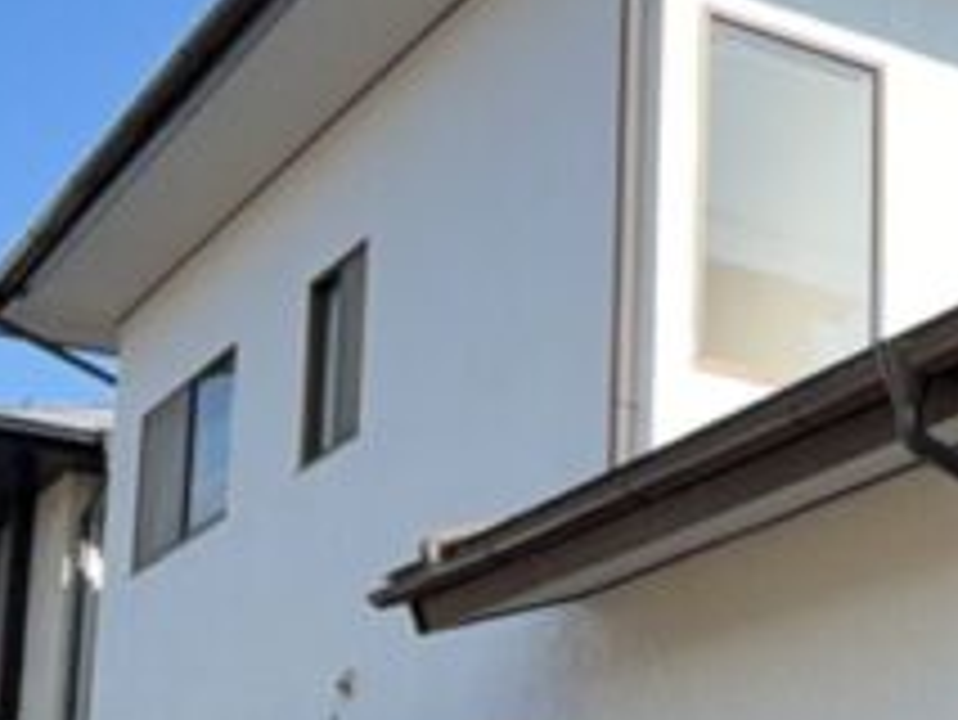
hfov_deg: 22.6
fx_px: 2243
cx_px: 1070
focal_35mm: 81
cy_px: 693
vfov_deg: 17.9
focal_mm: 6.76
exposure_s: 1/2865
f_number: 1.78
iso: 80
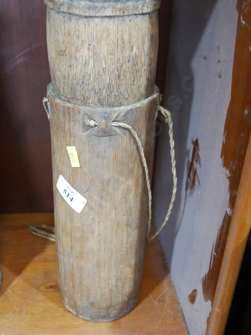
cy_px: 168
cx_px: 126
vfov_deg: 42.9
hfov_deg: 32.9
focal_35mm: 44
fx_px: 425
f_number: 4.7
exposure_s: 1/60
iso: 2000
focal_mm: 22
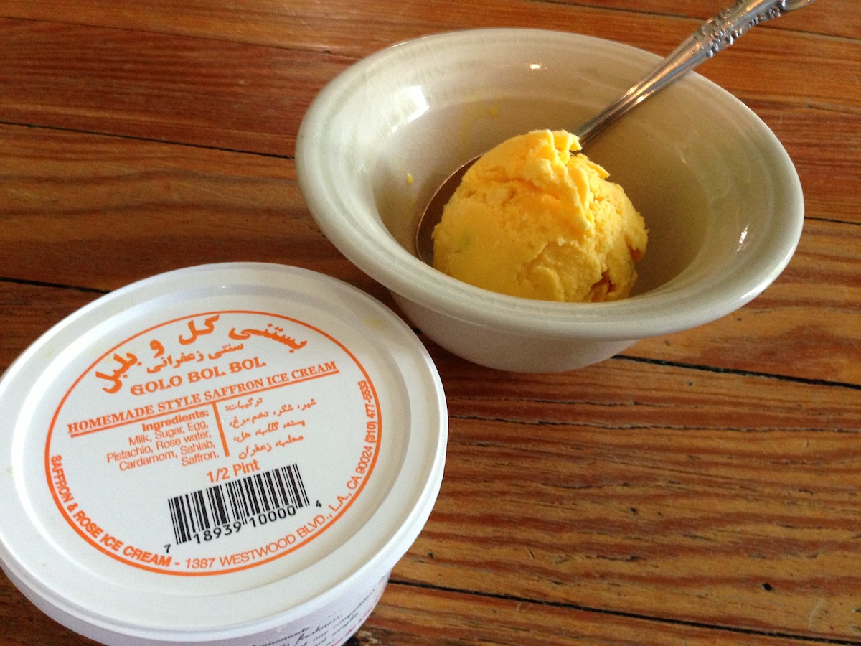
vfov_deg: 42.9
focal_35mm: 33
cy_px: 323
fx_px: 821
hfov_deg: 55.4
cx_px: 430
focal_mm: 4.13
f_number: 2.4
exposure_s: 1/20
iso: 320
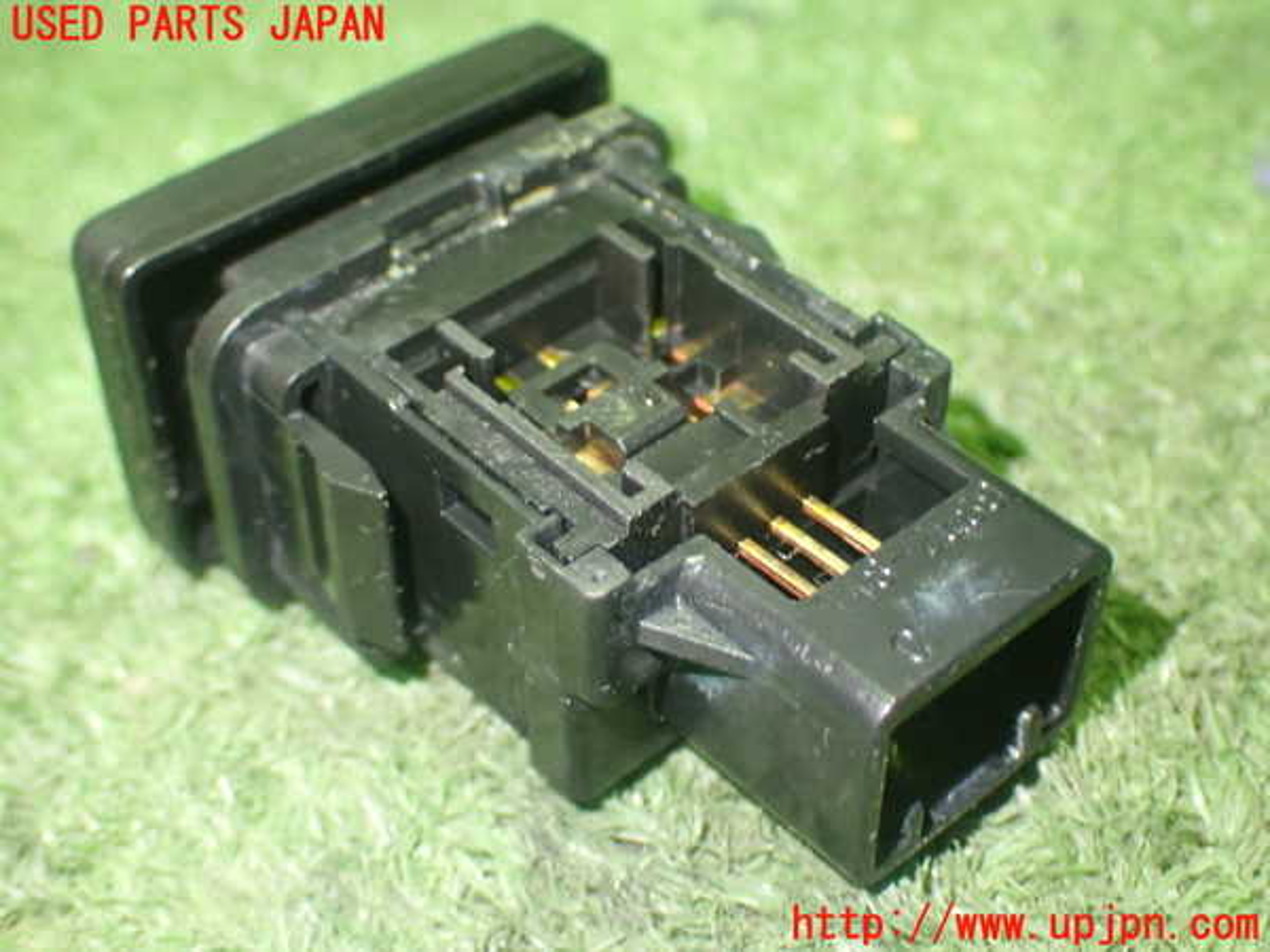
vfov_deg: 27.0
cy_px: 476
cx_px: 635
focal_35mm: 54
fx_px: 1981
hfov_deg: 35.5
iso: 800
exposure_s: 1/15
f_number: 3.3
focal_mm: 9.65
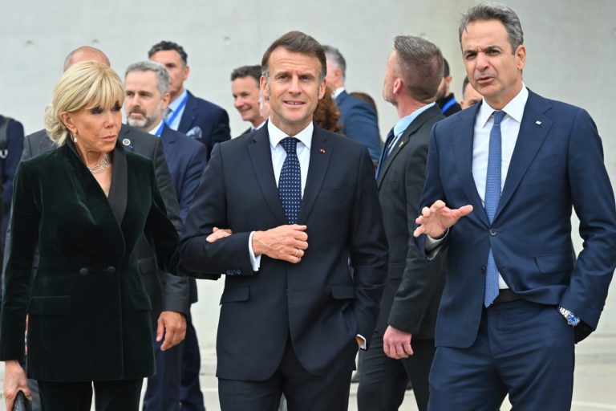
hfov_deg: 11.4
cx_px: 308
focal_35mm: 180
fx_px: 3080
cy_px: 206
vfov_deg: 7.6
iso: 1100
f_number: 6.3
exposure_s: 1/800
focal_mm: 120
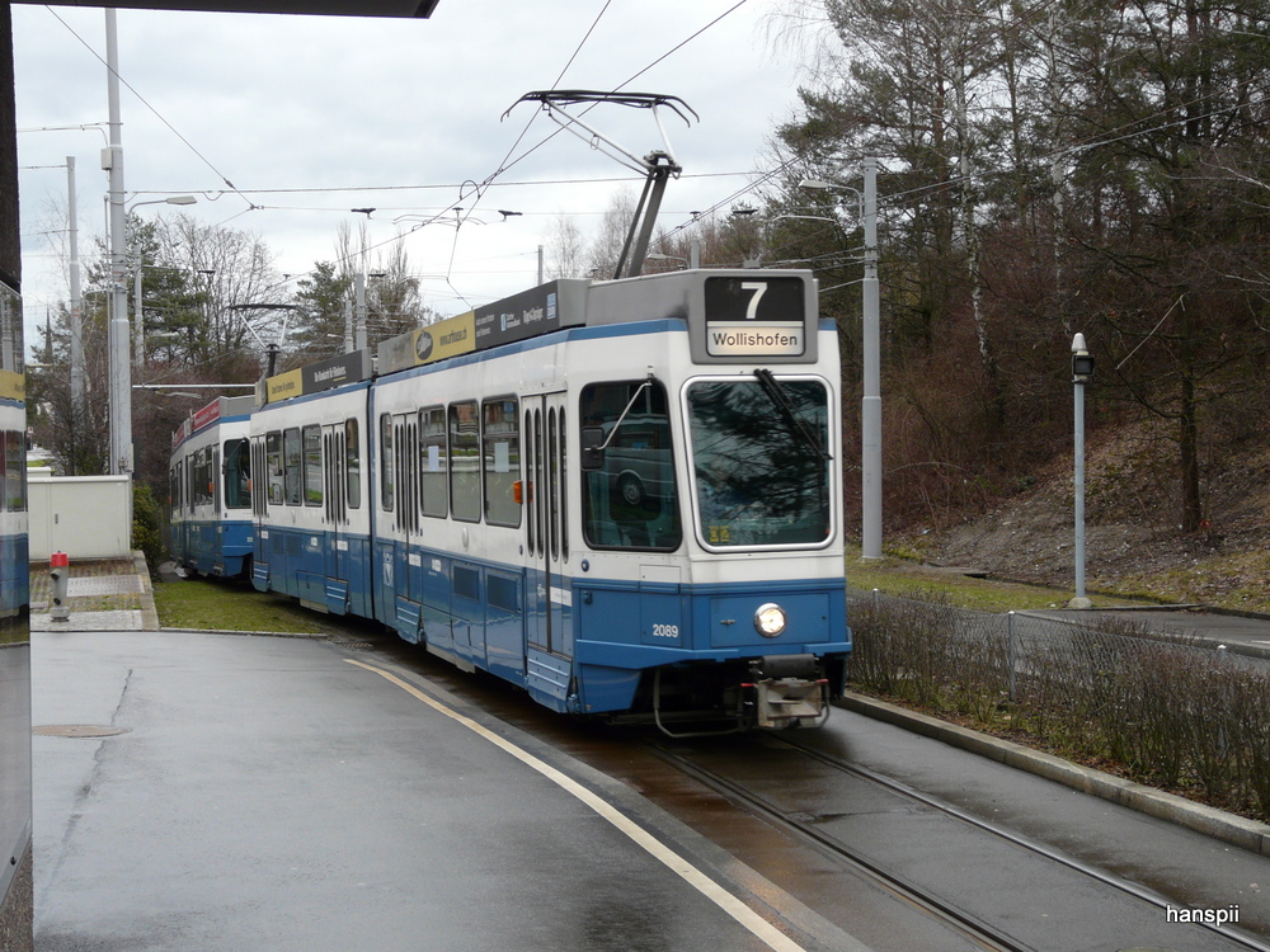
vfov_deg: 27.5
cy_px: 476
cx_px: 635
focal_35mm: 53
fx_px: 1944
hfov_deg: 36.2
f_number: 4
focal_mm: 8.8
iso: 100
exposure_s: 1/100
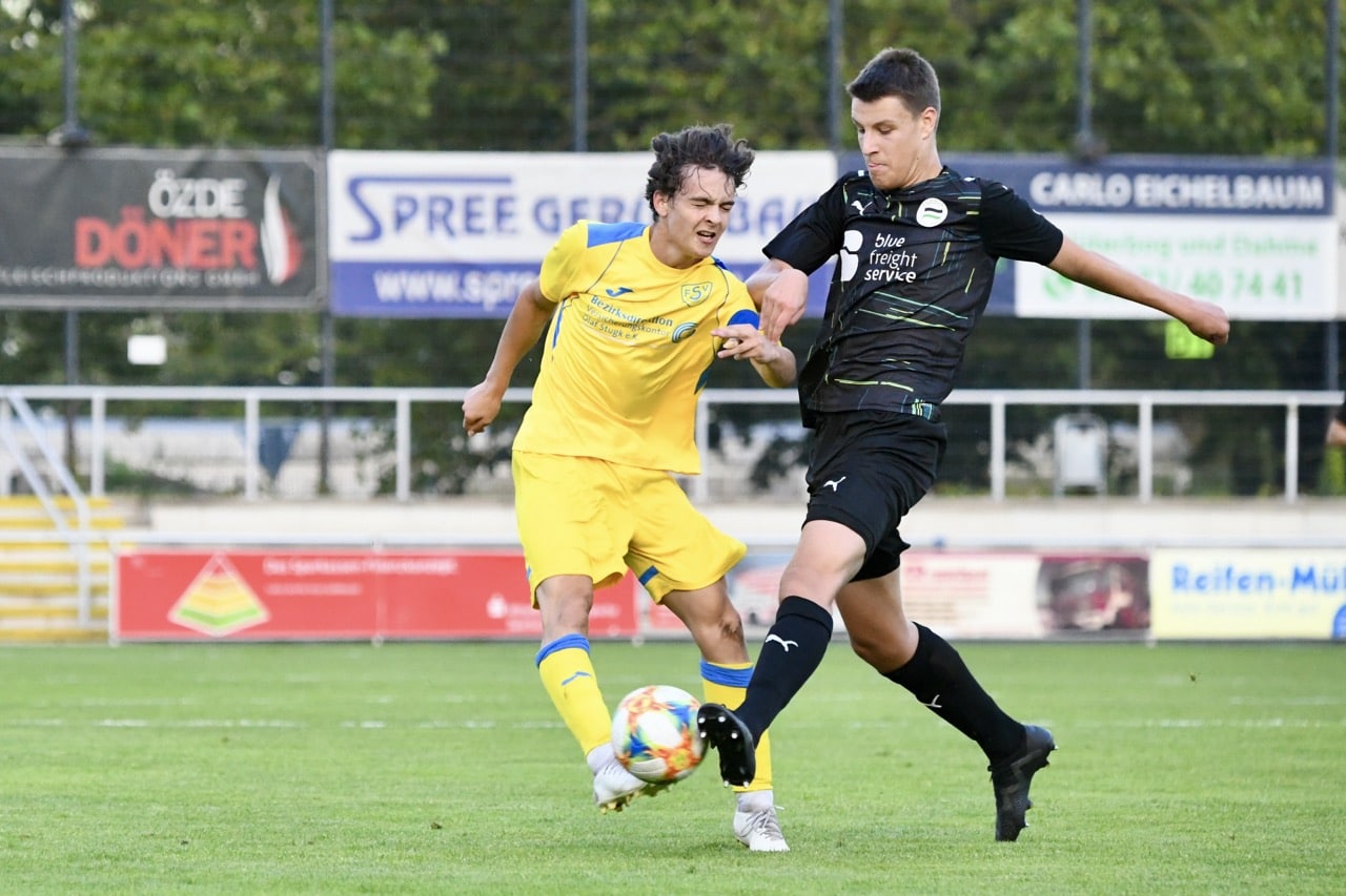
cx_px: 673
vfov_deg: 6.0
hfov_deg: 9.0
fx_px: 8598
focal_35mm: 230
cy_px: 448
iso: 8000
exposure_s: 1/1600
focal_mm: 230
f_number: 5.3
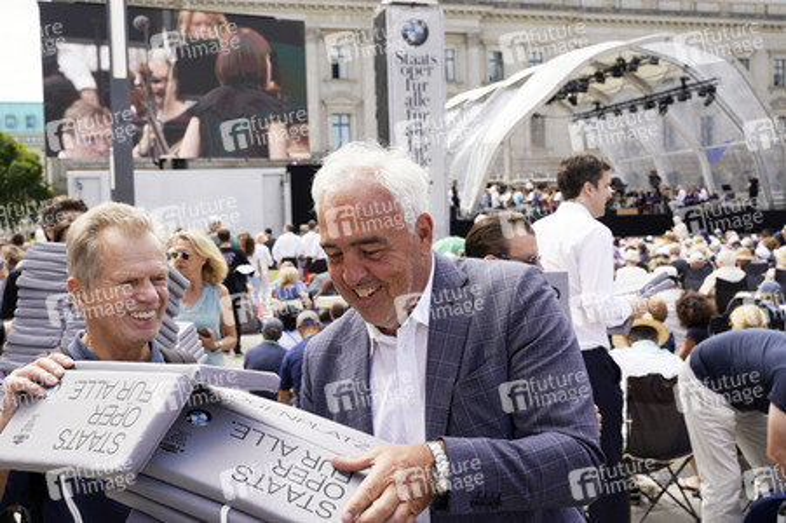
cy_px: 262
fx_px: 894
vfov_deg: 32.6
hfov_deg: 47.4
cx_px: 393
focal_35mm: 41
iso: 200
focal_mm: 41
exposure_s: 1/320
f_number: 8
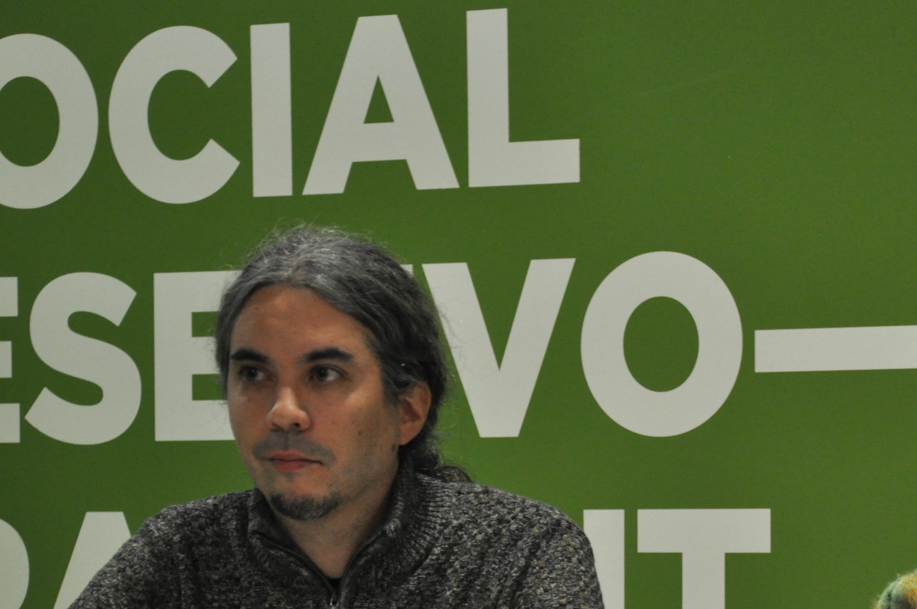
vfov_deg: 7.7
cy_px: 483
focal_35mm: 178
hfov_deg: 11.5
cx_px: 752
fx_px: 4528
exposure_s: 1/30
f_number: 5.3
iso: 1000
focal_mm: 66
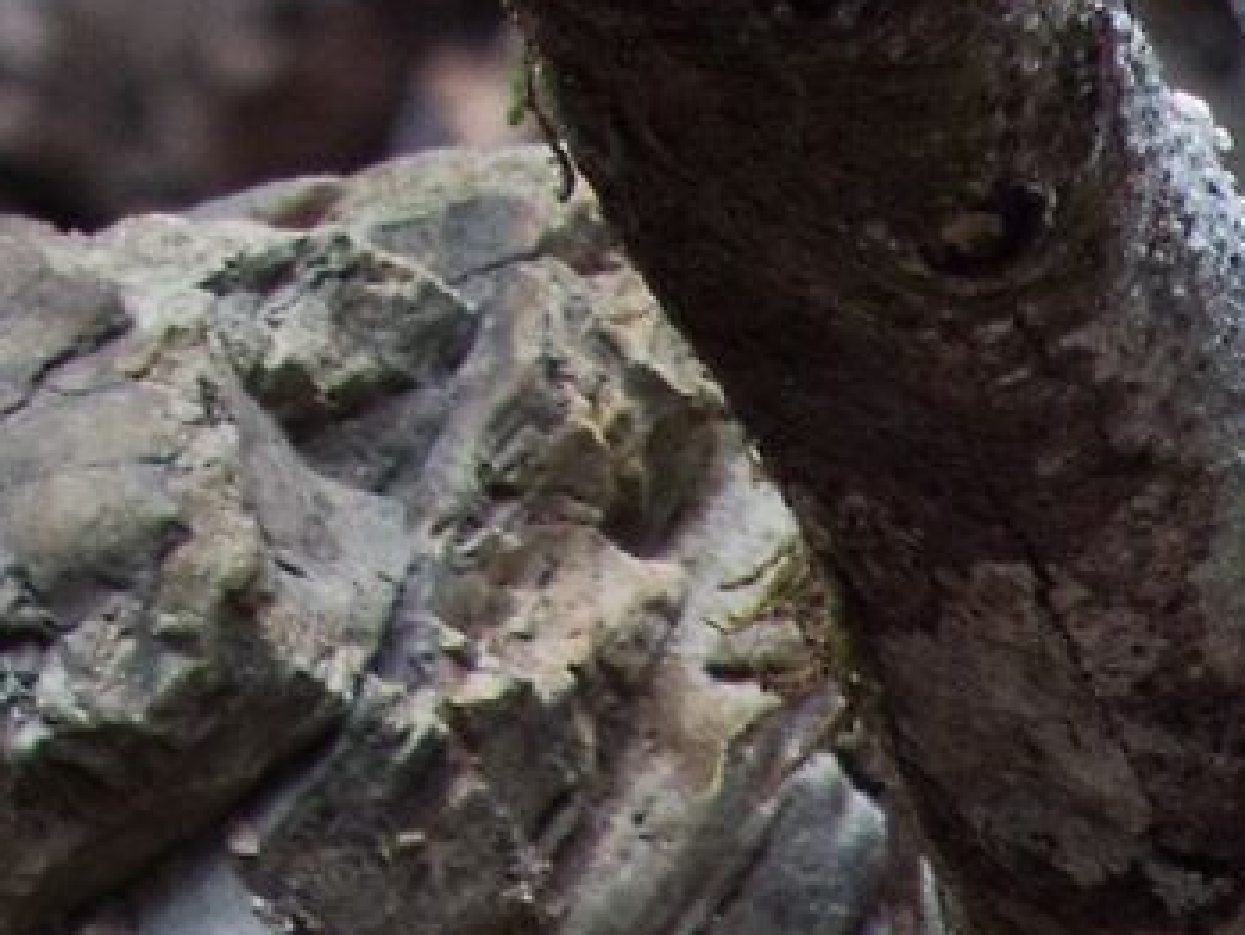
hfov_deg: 0.7
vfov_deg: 0.5
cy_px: -2261
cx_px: -2358
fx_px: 105848
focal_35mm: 2942
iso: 400
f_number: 5.1
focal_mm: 214
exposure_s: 1/60
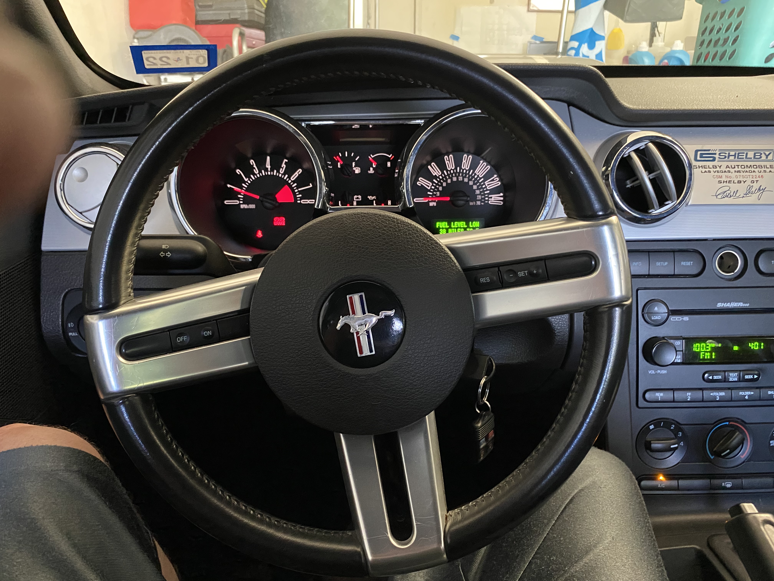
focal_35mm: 26
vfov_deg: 53.1
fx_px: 581
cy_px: 290
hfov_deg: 67.3
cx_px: 387
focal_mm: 4.25
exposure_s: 1/30
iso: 800
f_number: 1.8
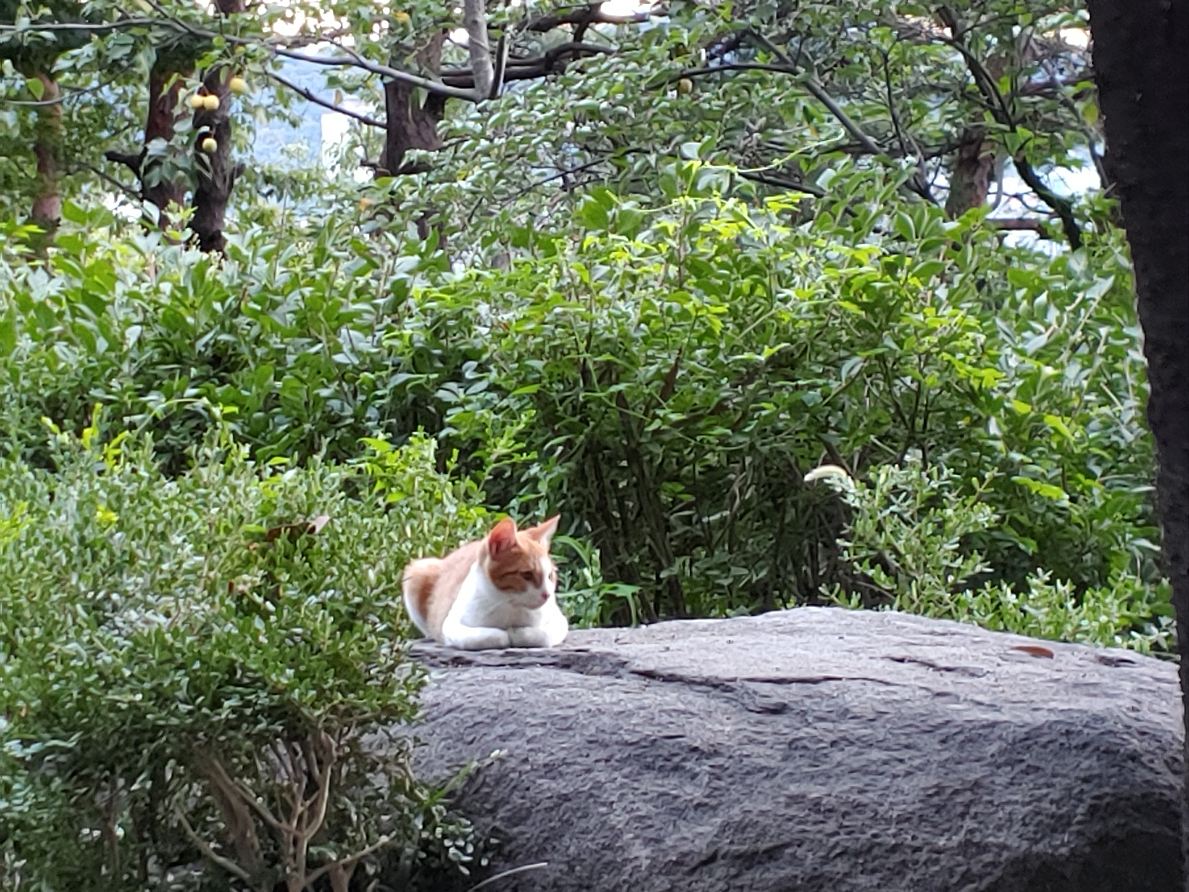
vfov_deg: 13.2
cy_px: 446
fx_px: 3847
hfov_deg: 17.6
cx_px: 594
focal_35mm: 112
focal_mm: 4.23
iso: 200
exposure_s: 1/24
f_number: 1.5
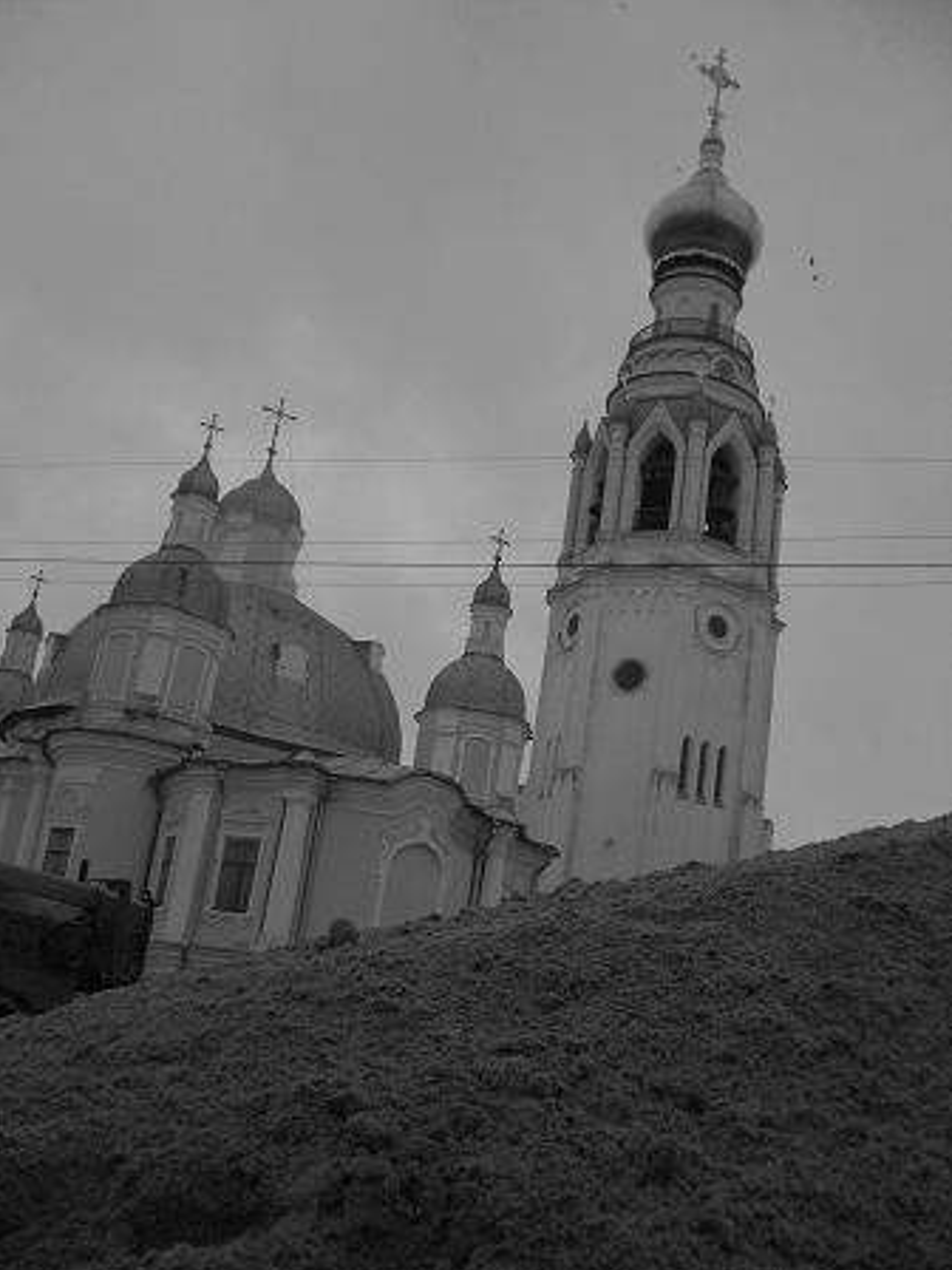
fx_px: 1320
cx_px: 465
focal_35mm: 36
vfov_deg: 51.3
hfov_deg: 39.7
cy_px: 651
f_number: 2.6
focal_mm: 5.8
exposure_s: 1/160
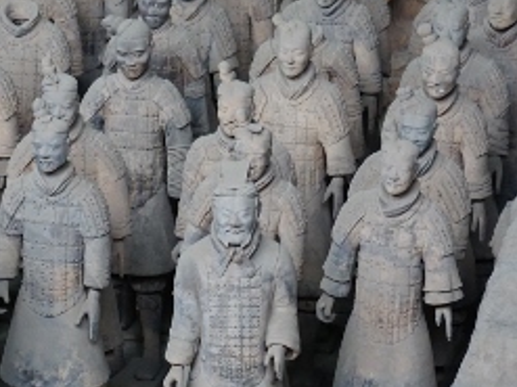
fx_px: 4714
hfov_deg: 6.3
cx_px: 182
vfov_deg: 4.7
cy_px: 160
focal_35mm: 316
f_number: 5.6
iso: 3200
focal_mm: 135
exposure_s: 1/250
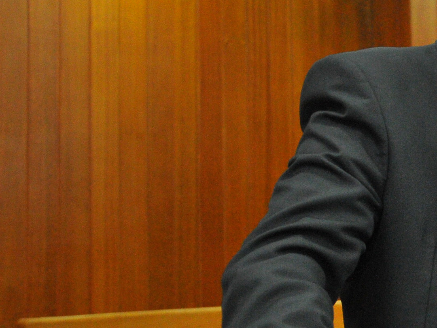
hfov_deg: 17.9
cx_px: 553
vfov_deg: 14.4
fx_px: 1300
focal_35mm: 103
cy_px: 157
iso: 1600
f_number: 3.2
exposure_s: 1/125
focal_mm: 24
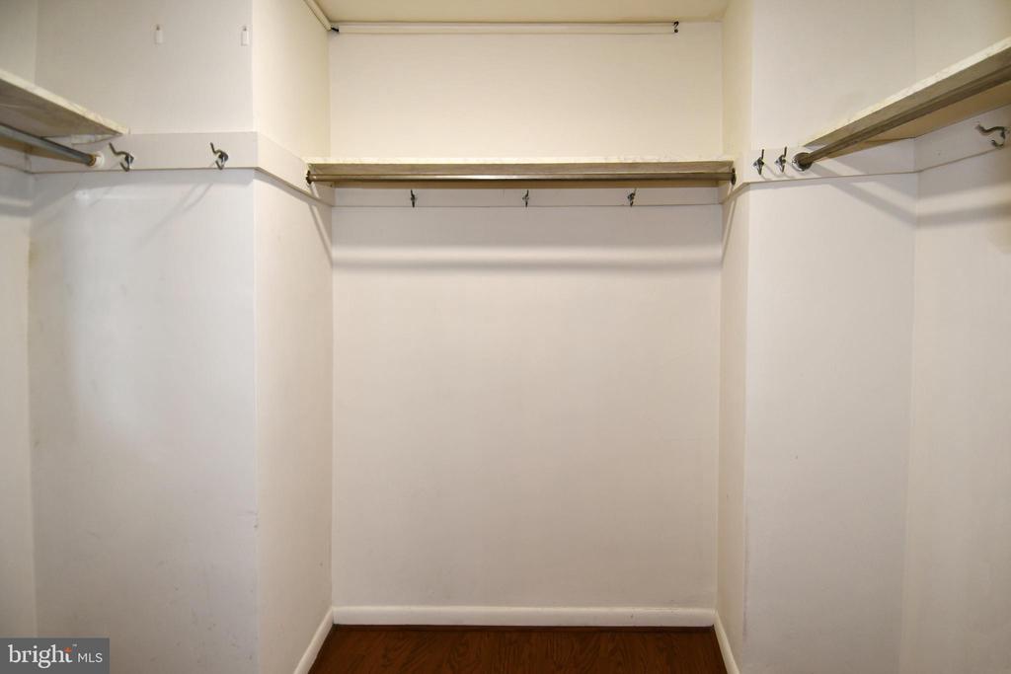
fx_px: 506
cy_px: 337
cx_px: 506
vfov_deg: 67.4
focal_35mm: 18
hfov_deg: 90.0
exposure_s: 1/60
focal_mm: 12
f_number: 4
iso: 360
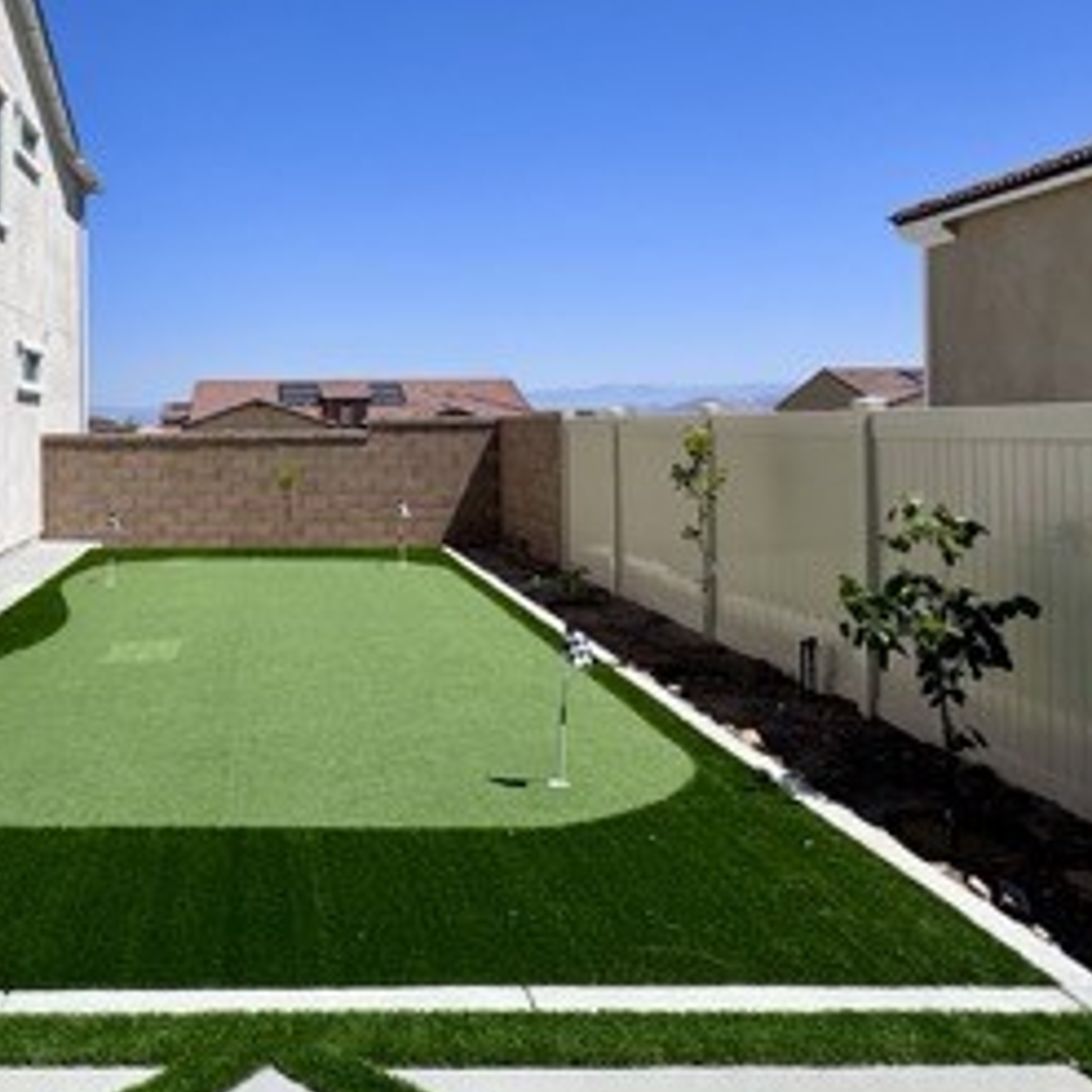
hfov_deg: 48.7
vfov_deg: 50.6
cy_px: 416
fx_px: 1142
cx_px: 248
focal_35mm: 32
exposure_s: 1/3390
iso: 40
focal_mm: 2.22
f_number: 2.2
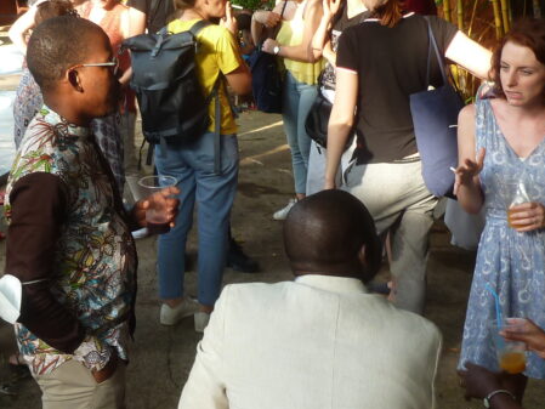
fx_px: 898
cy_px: 164
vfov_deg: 25.6
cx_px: 155
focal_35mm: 57
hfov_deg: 33.3
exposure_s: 1/60
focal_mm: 4.1
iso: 80
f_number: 3.3
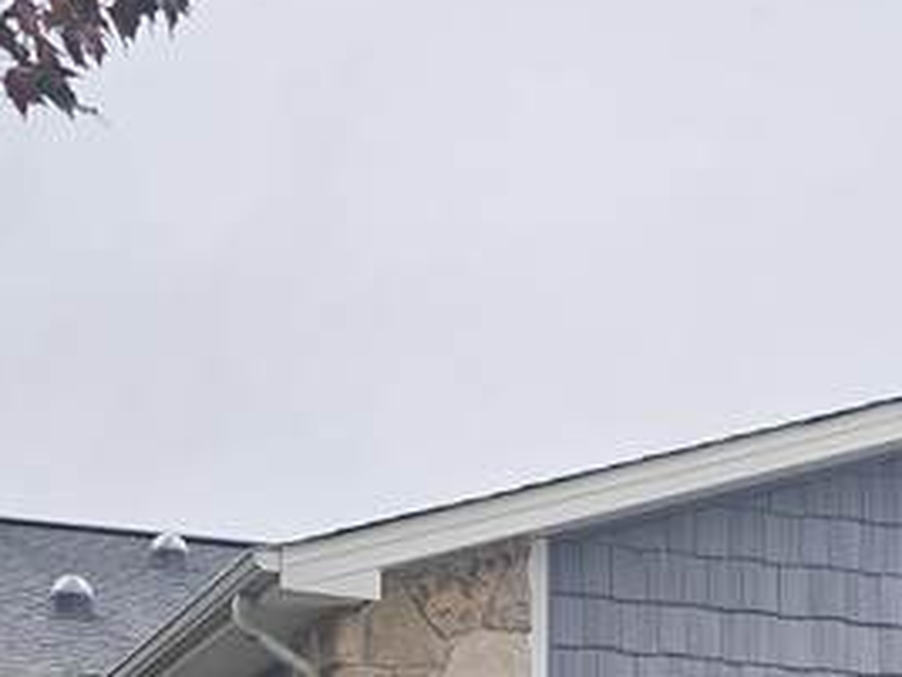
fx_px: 2866
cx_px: 804
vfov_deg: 12.3
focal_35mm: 110
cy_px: 1219
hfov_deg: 17.6
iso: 10
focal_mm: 6.3
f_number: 1.7
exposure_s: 1/122
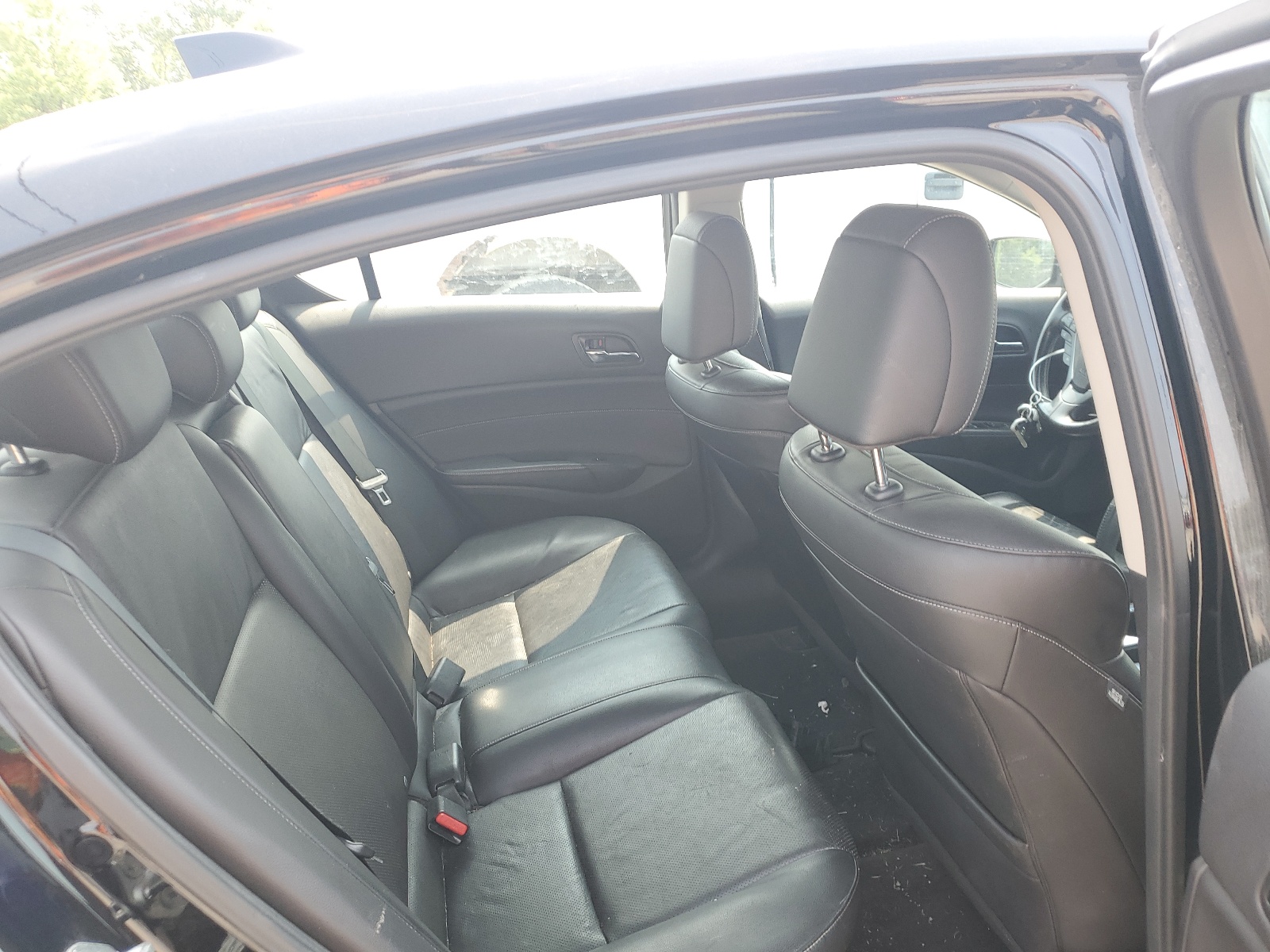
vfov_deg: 53.1
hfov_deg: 67.3
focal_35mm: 26
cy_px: 476
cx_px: 635
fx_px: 954
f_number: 1.5
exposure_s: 1/208
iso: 50
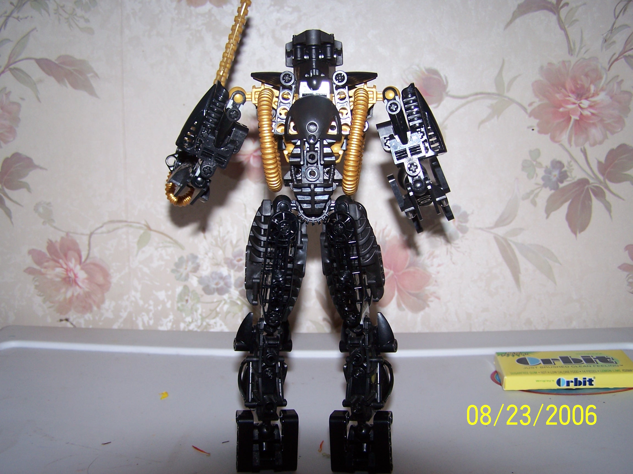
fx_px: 695
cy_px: 237
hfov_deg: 49.0
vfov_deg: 37.7
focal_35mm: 38
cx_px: 316
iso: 80
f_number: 2.8
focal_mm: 6.3
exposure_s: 1/60
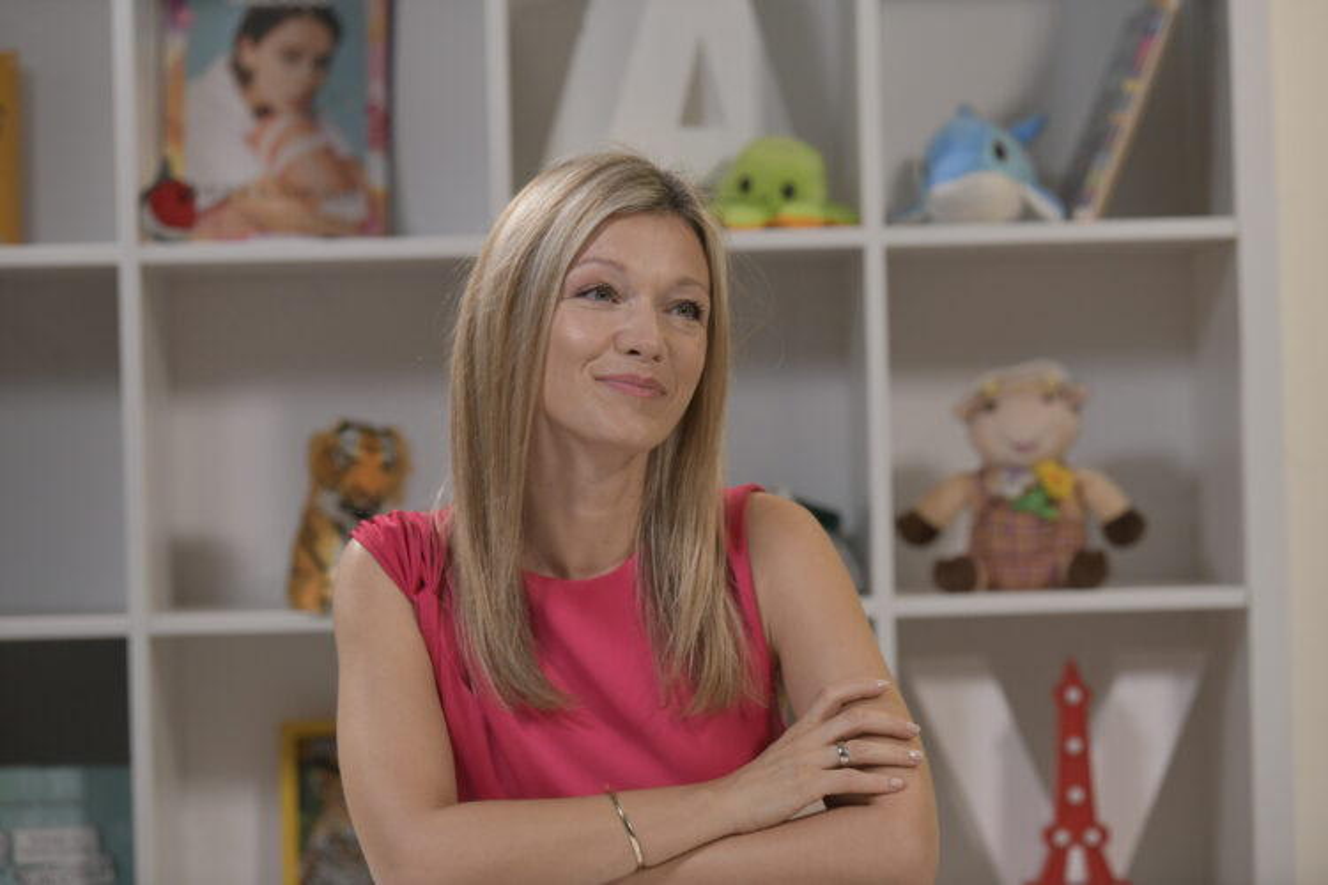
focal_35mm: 135
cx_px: 664
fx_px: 4980
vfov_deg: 10.2
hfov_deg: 15.2
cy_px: 442
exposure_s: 1/320
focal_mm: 135
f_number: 4
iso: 2000
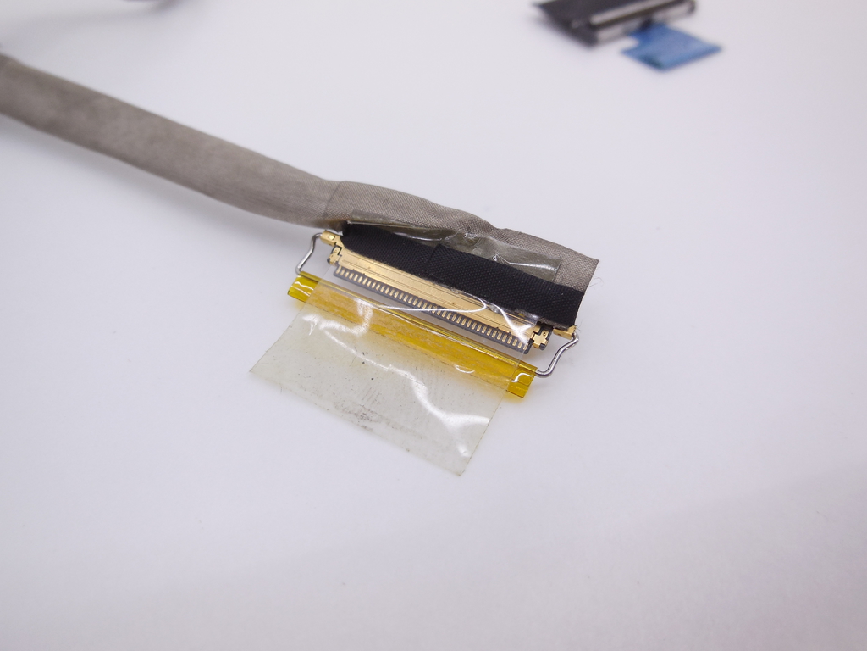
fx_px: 626
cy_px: 326
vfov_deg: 54.9
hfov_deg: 69.4
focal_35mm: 25
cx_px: 434
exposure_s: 1/60
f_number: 3.1
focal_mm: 4.5
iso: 125
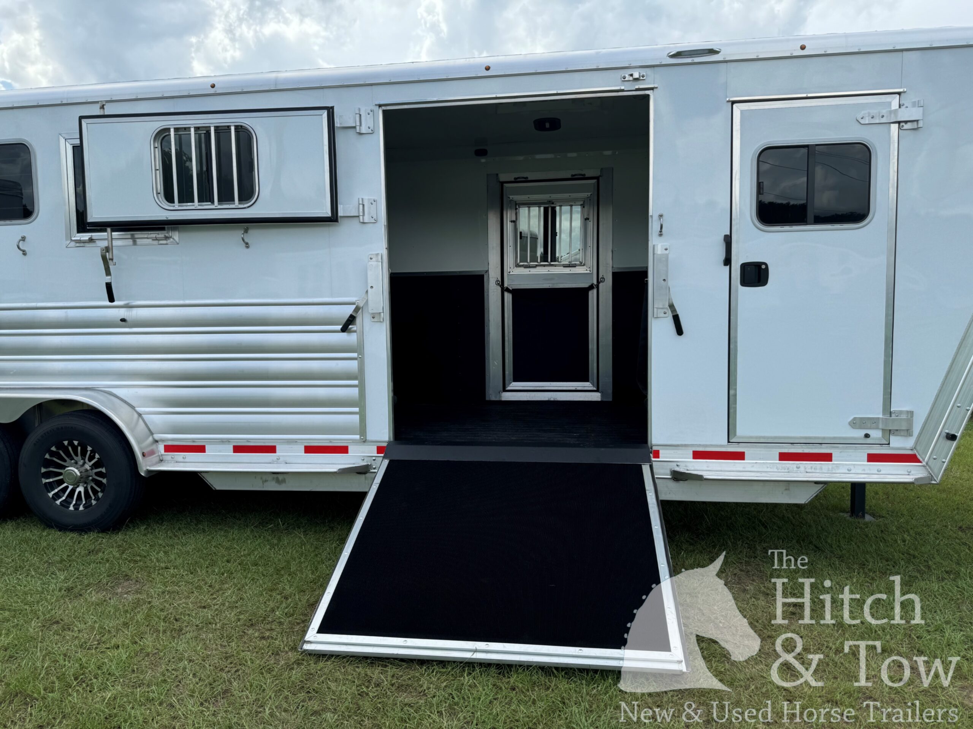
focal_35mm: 24
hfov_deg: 71.6
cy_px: 364
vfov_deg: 56.8
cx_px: 486
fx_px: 675
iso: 80
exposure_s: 1/2415
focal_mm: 6.76
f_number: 1.78
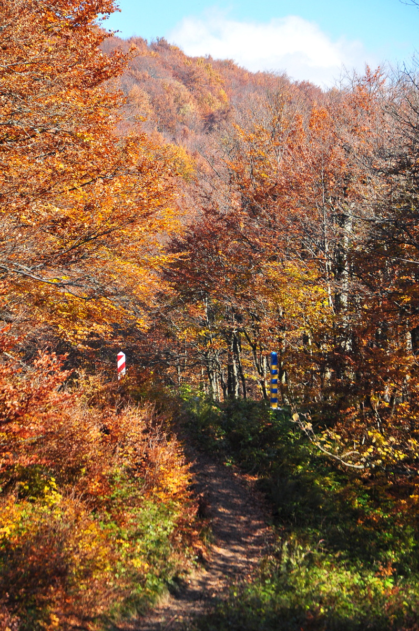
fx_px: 2100
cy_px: 316
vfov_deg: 17.1
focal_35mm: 120
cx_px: 210
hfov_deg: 11.4
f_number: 5.6
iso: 400
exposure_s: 1/500
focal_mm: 80
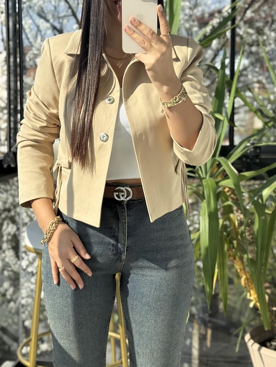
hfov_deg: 23.3
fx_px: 670
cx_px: 133
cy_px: 130
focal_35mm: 63
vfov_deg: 30.5
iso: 80
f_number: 1.78
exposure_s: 1/1575
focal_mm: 6.76
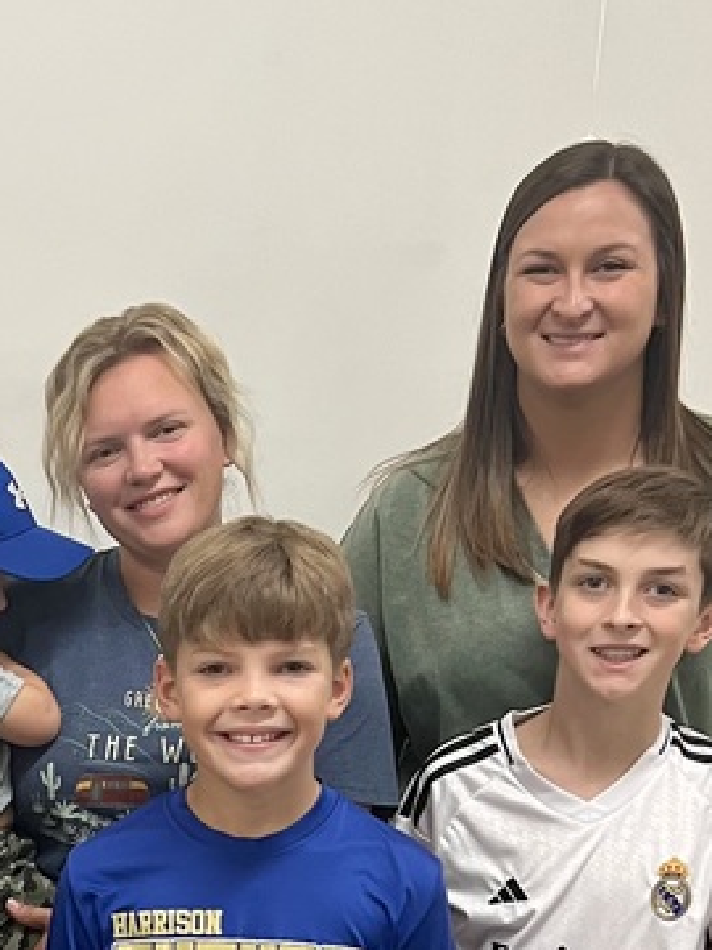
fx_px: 2029
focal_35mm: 74
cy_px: 1008
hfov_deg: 19.3
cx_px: -24
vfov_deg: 24.8
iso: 200
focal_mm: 5.7
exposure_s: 1/60
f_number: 1.5
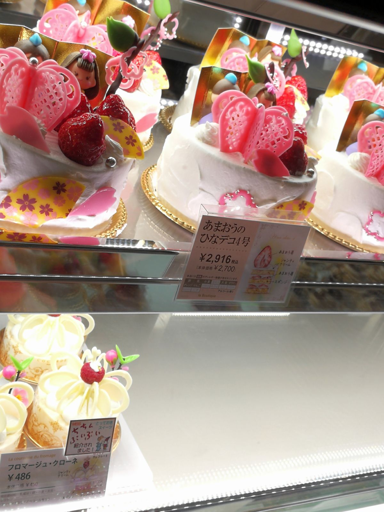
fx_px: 680
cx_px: 192
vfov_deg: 41.2
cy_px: 256
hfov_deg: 31.5
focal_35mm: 46
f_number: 2.2
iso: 50
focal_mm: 3.95
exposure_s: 1/176
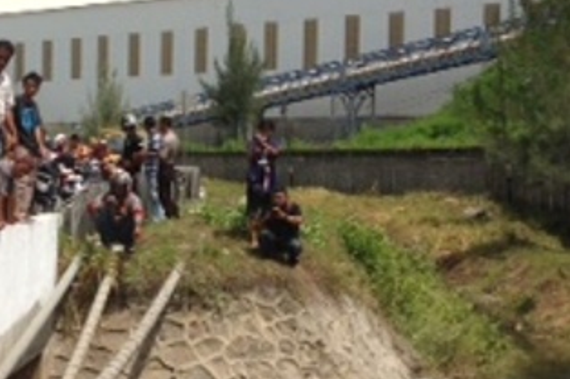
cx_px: -18
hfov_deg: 17.8
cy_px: 248
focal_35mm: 112
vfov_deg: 12.2
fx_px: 1772
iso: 50
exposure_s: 1/2584
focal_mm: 4.12
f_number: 2.4
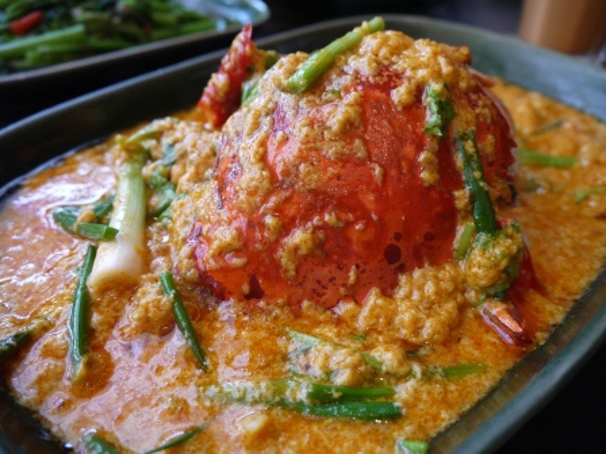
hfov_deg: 63.4
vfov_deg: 49.7
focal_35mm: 28
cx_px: 303
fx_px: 490
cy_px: 227
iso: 640
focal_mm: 14
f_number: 3.5
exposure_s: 1/60
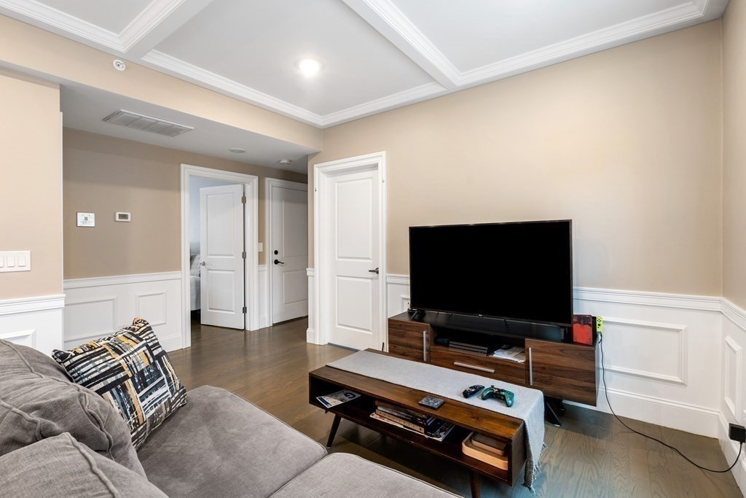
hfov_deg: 96.7
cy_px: 249
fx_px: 332
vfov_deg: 73.8
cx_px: 373
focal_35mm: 16
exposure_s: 1/4
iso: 400
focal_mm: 16
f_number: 8
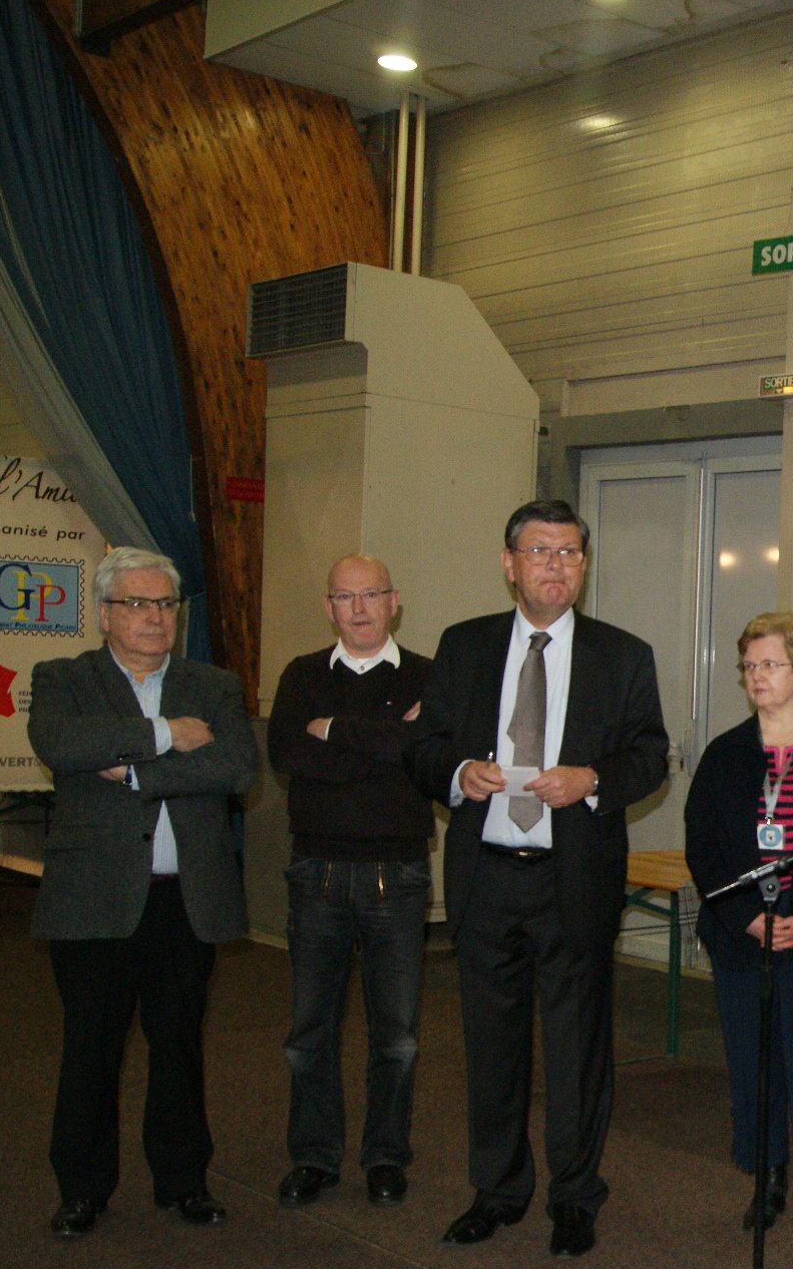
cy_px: 634
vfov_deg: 39.6
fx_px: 1764
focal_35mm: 51
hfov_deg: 23.5
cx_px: 905
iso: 400
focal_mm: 22
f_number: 5.6
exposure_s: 1/60
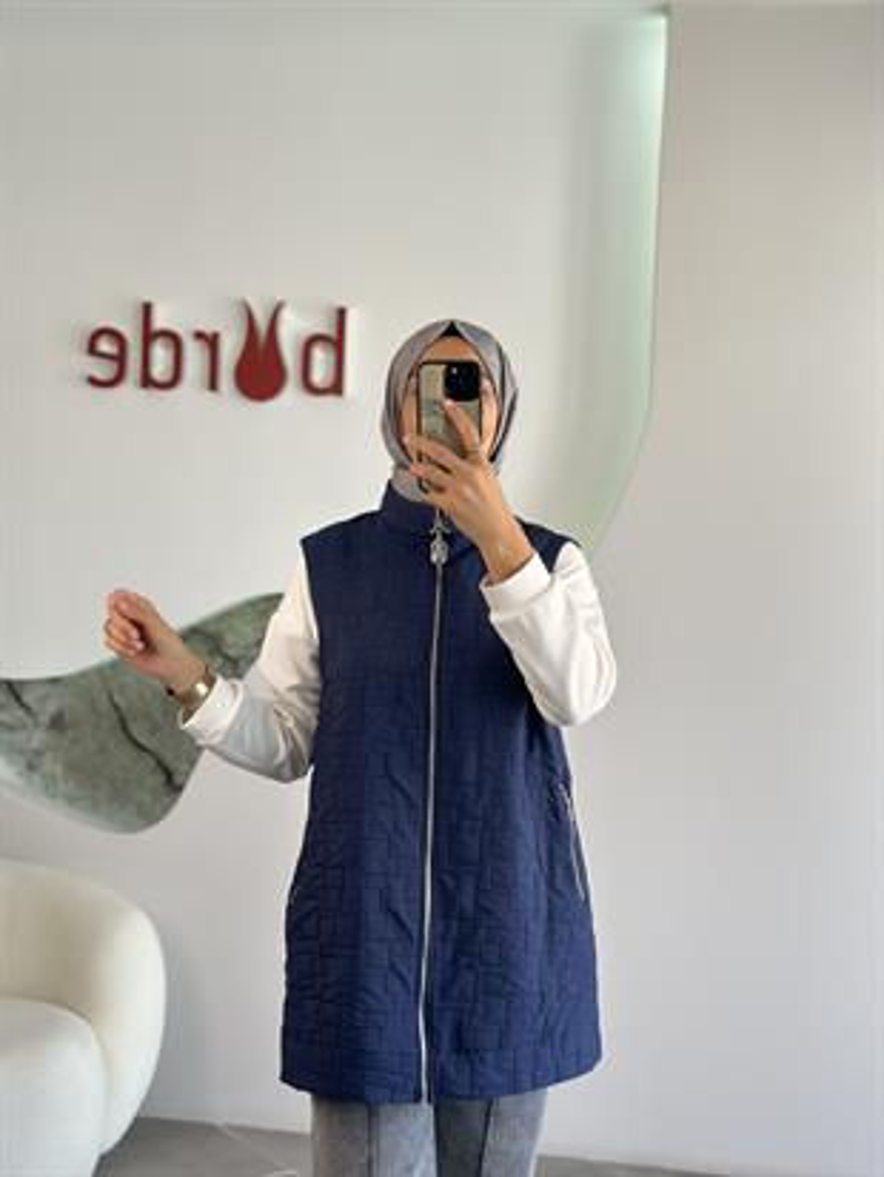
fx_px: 1634
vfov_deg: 39.6
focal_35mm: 48
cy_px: 588
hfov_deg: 30.3
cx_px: 442
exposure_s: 1/303
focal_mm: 6.86
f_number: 1.78
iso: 80
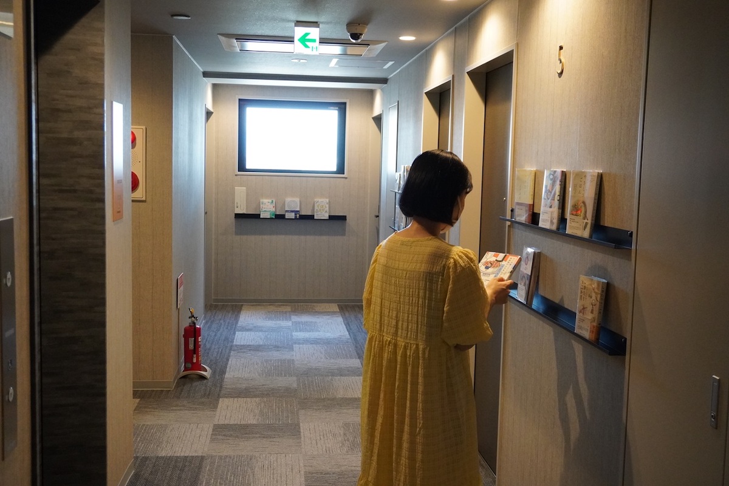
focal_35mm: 38
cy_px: 243
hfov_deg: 51.3
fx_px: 759
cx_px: 364
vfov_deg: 35.5
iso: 3200
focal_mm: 25
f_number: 4.5
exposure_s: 1/160
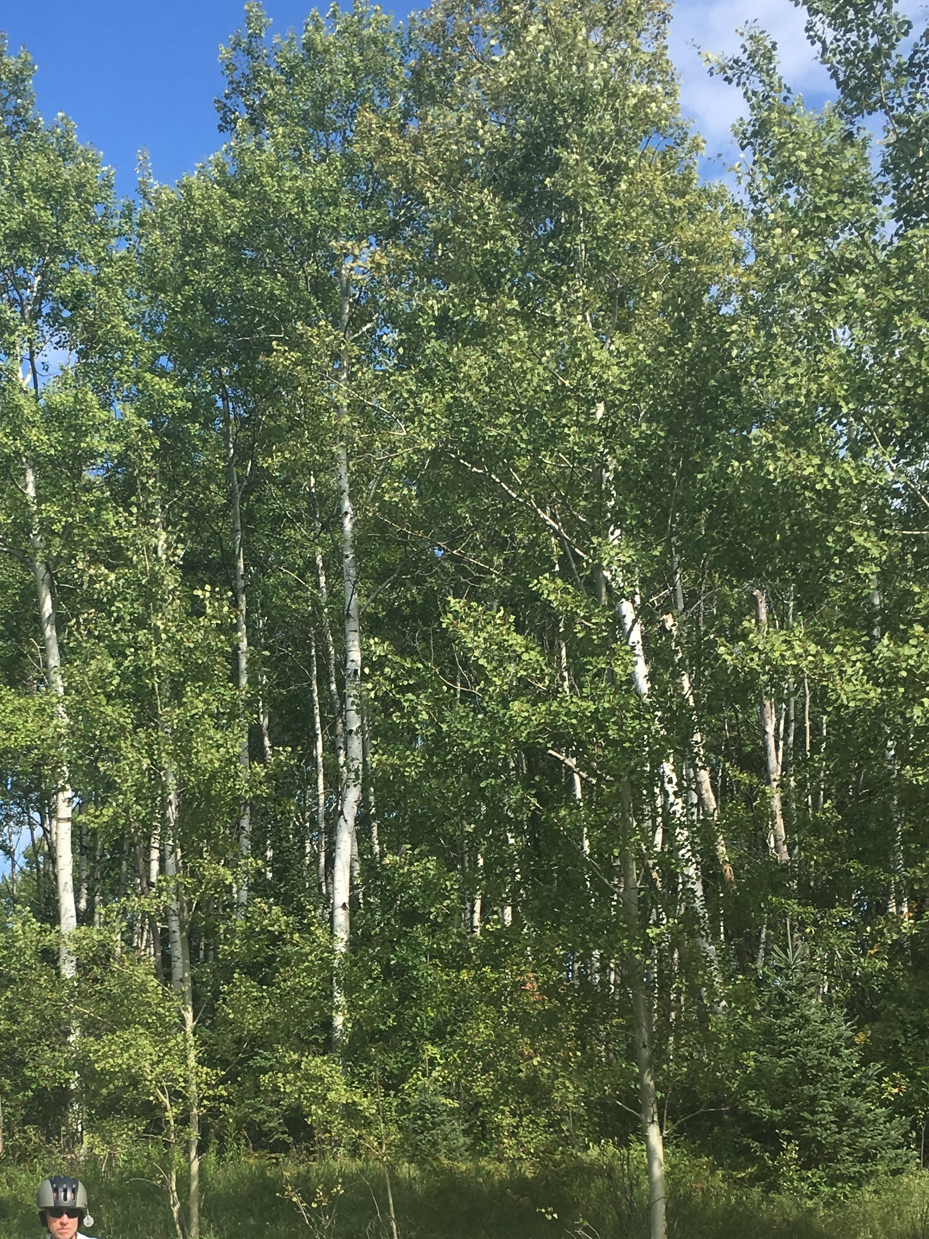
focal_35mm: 56
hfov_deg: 25.6
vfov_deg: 33.4
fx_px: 2004
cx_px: 175
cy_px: 990
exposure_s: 1/905
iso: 25
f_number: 2.2
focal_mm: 4.15
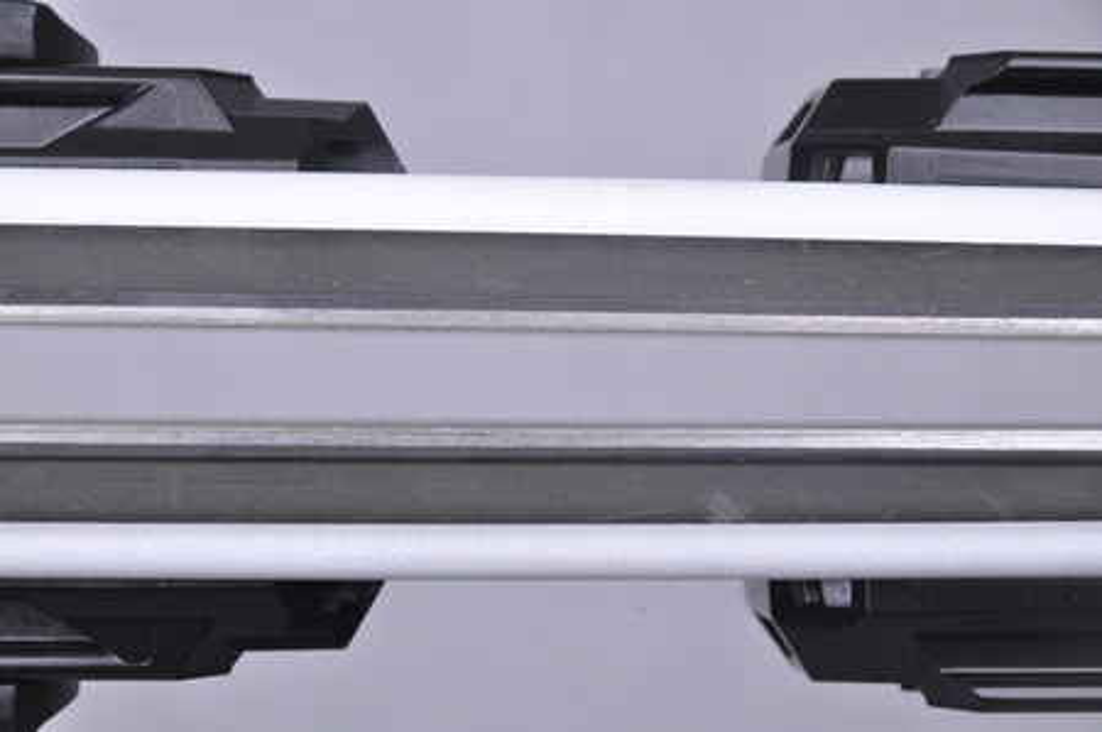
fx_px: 4816
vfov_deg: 8.7
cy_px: 366
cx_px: 551
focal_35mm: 158
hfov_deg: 13.1
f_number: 9.5
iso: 3200
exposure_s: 1/125
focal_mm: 105
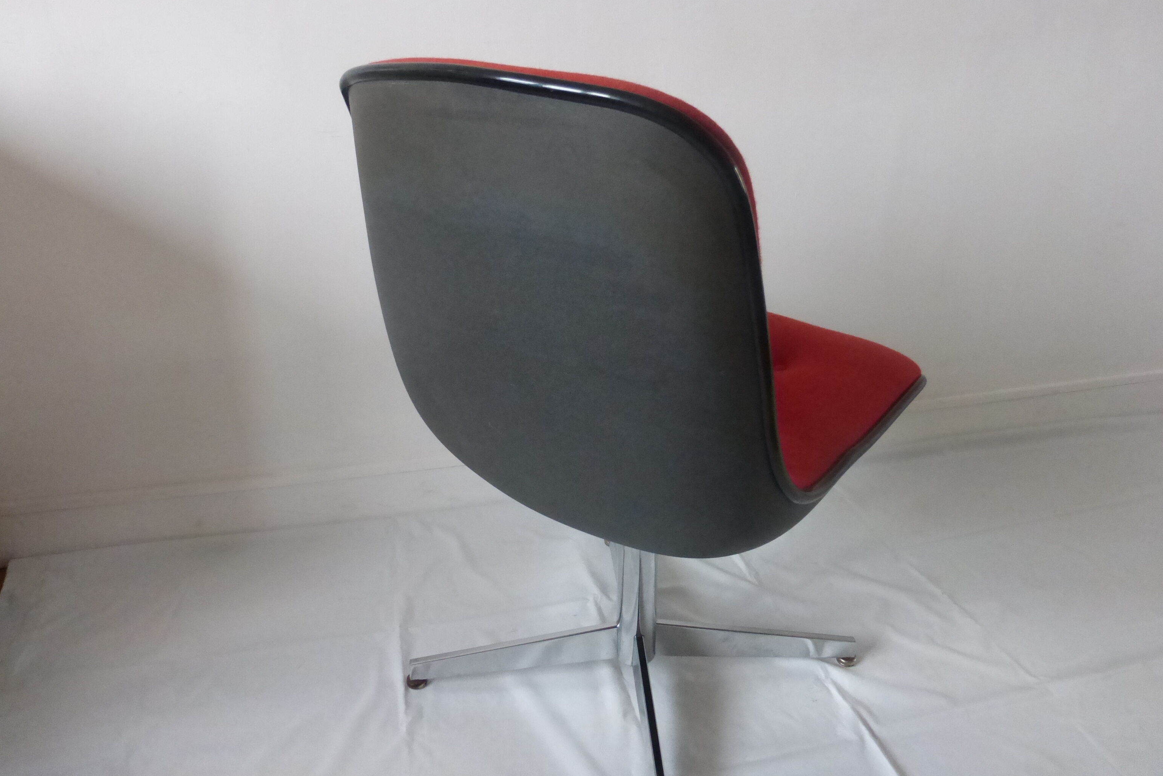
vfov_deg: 51.2
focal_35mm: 25
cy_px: 344
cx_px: 581
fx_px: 808
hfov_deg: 71.5
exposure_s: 1/200
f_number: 3.3
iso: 800
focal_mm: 4.3
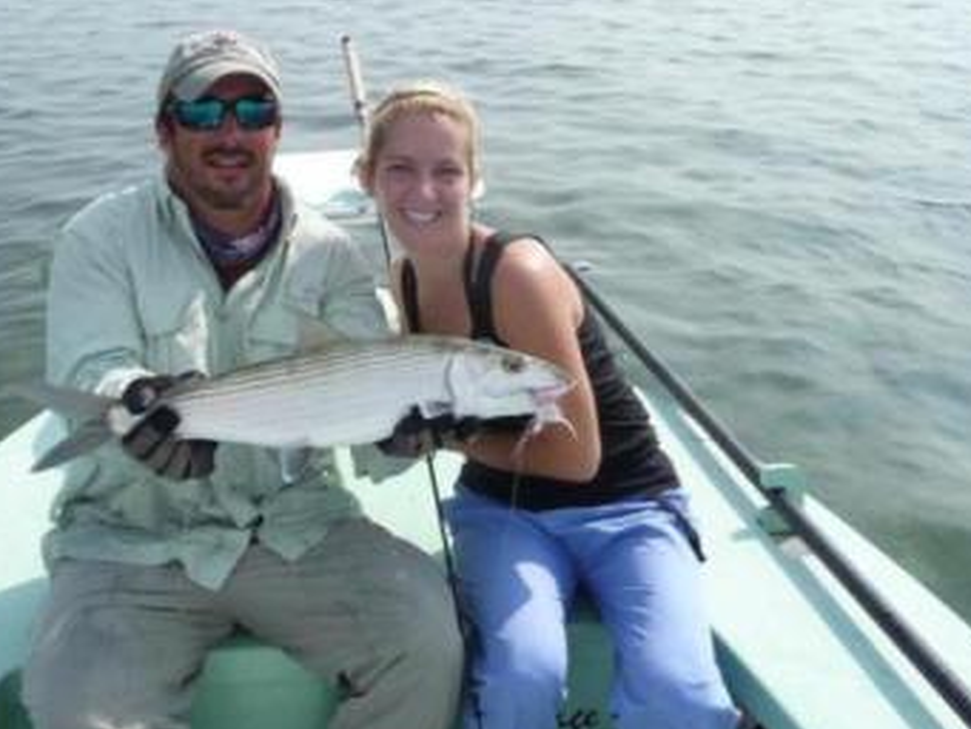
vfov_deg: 35.0
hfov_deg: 45.6
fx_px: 1150
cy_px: 292
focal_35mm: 41
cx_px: 401
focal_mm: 4.7
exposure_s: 1/250
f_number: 8
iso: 100
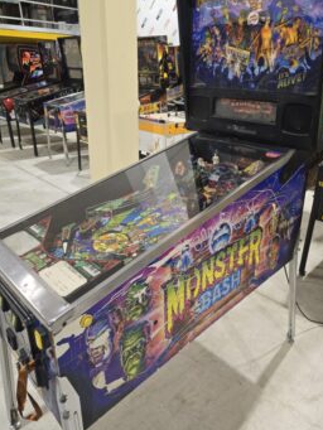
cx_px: 167
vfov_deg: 65.1
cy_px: 189
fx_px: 336
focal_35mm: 27
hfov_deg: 51.4
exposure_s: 1/100
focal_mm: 6.3
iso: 100
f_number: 1.7
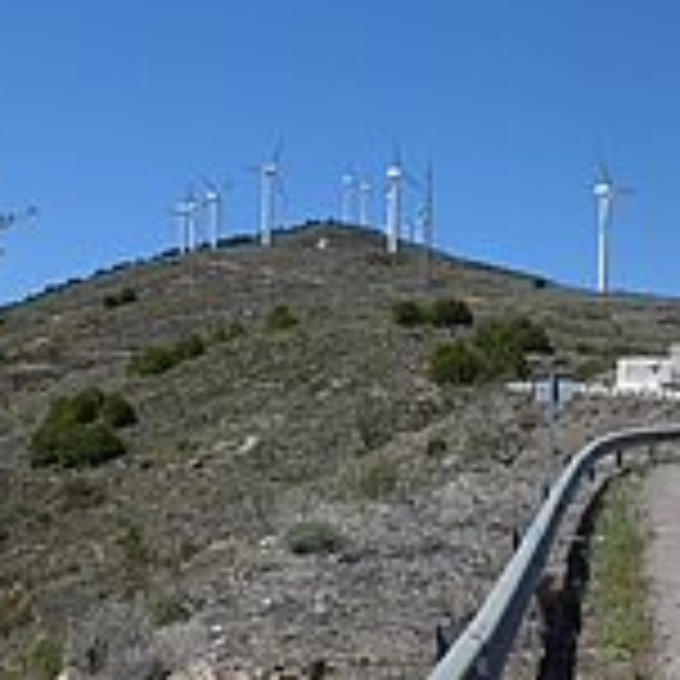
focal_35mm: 65
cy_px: 522
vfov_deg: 26.1
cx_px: 725
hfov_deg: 24.9
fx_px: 1445
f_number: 3.2
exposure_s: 1/1600
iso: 80
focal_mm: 6
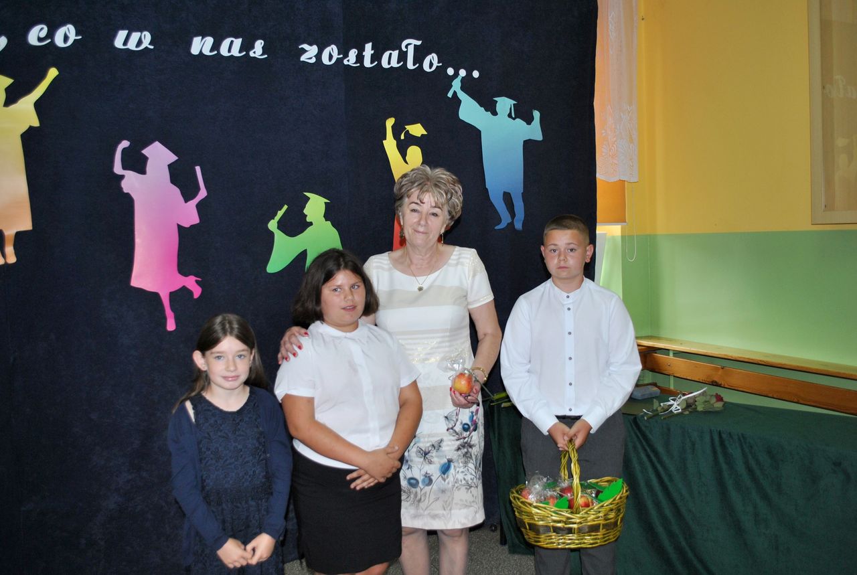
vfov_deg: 40.1
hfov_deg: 57.1
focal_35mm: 33
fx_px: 787
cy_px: 288
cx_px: 428
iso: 200
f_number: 4
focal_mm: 22
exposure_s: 1/60
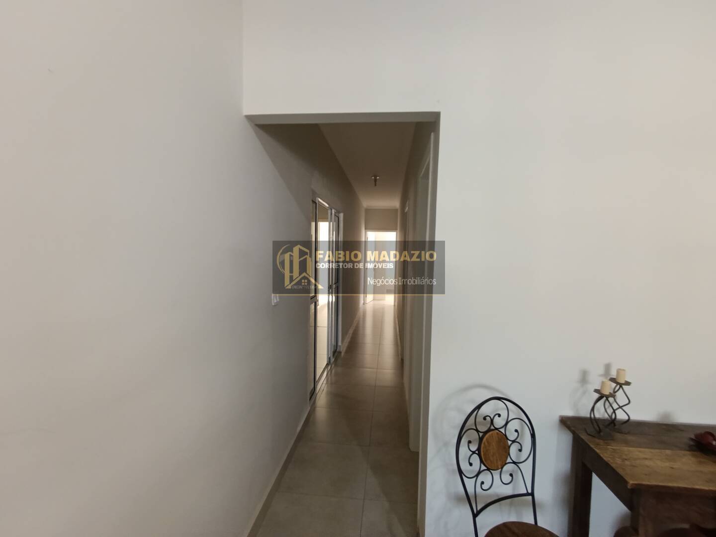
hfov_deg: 94.5
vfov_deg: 78.1
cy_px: 268
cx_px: 358
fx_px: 331
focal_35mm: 16
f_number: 2.2
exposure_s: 1/40
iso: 320
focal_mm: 1.65
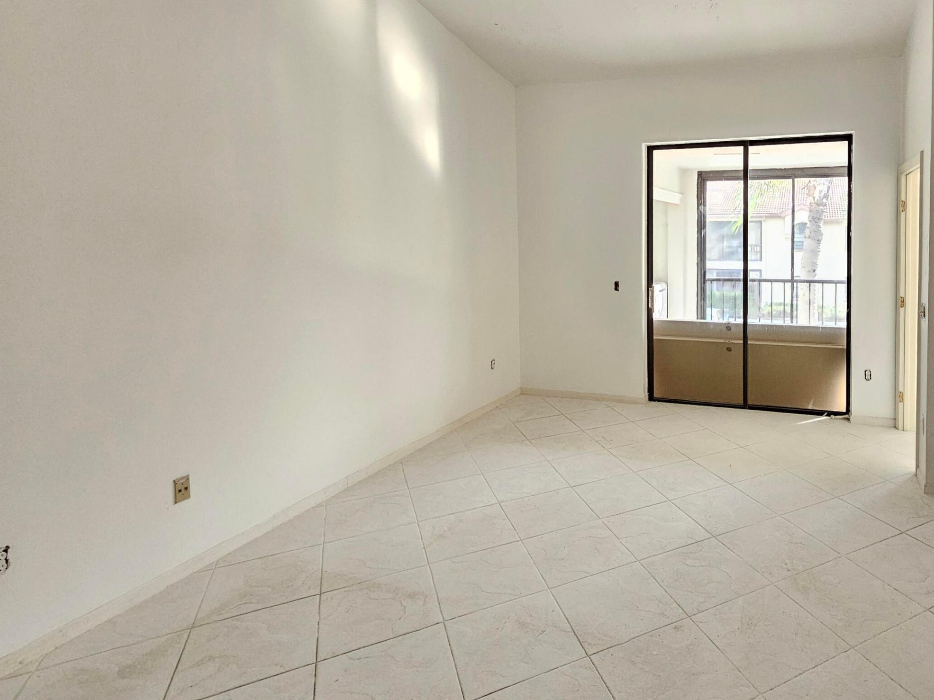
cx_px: 645
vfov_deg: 67.4
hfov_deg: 80.9
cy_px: 254
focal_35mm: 19
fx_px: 513
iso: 400
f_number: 2.2
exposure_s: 1/77.4
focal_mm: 2.2
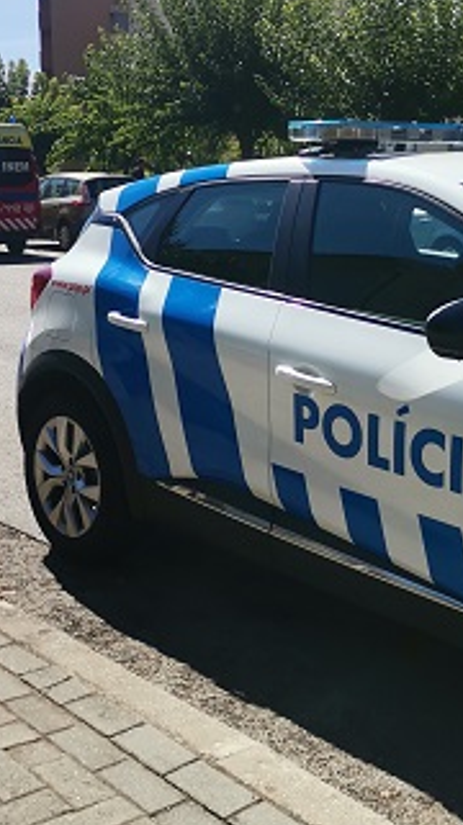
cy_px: 329
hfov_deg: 22.6
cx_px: 213
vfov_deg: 39.0
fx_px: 1160
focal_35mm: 53
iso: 50
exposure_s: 1/2551
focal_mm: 4.75
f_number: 1.8
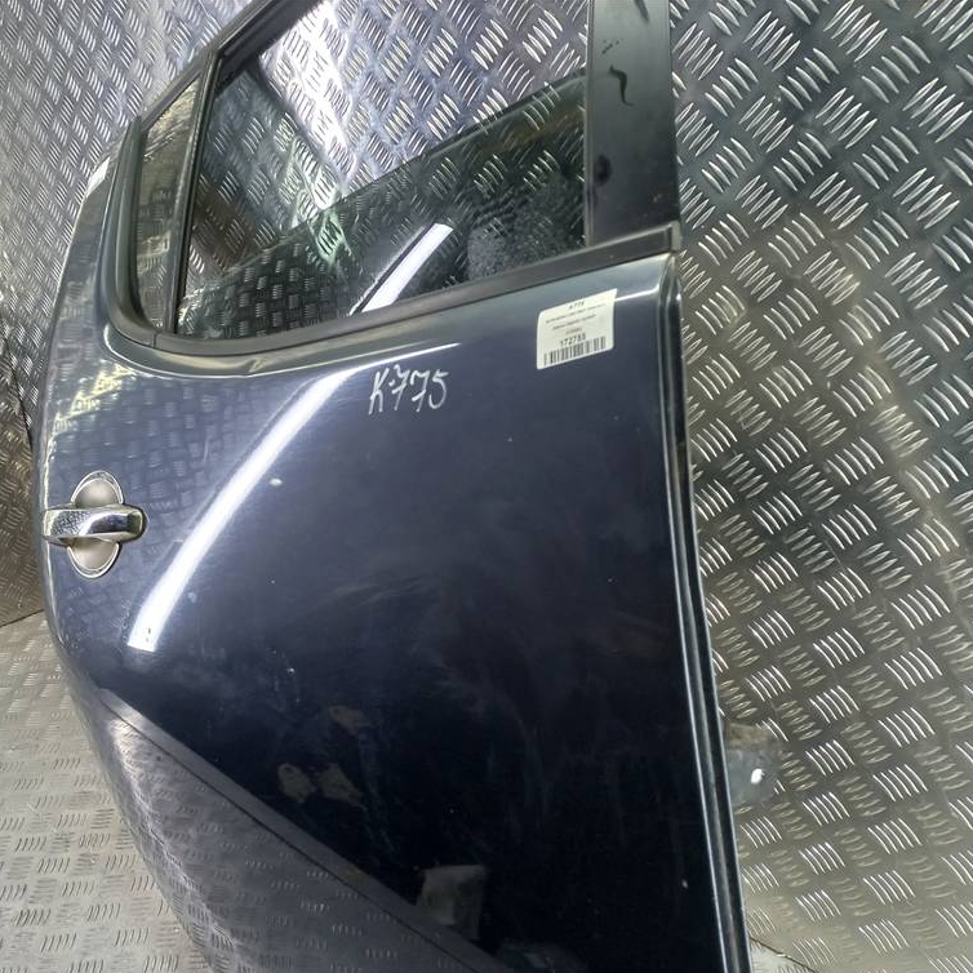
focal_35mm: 30
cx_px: 400
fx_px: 954
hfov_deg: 53.7
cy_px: 493
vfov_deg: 54.0
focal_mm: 4.6
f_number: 1.8
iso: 100
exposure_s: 1/50
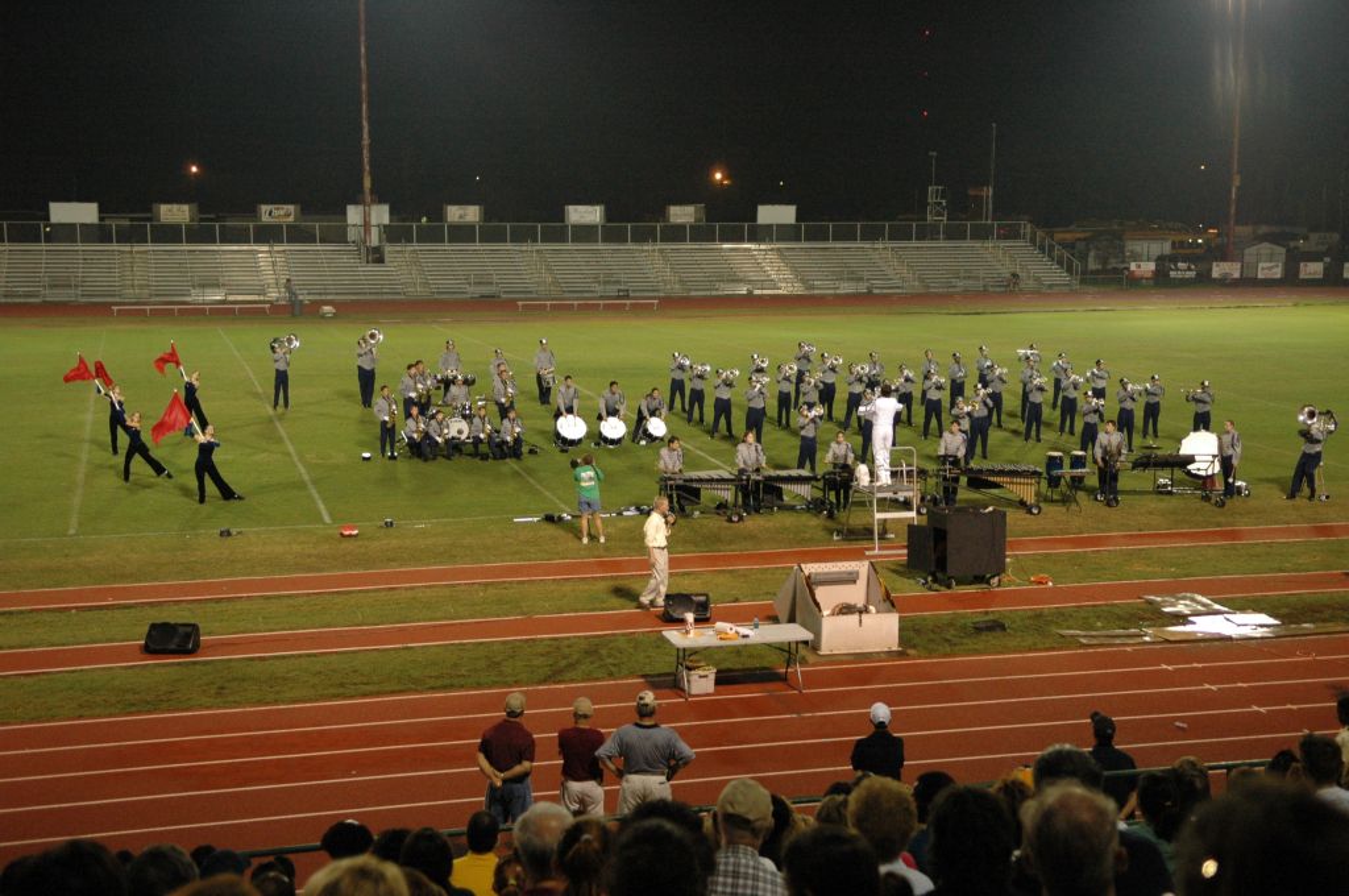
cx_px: 674
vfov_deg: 28.0
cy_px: 448
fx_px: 1796
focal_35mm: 48
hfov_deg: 41.2
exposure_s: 1/60
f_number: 2.8
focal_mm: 32
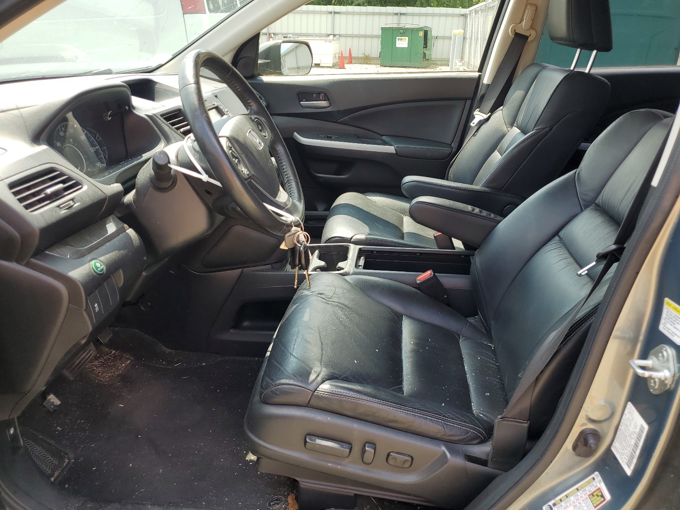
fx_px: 511
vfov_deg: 53.1
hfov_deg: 67.3
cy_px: 255
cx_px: 340
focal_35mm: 26
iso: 50
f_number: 1.5
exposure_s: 1/476
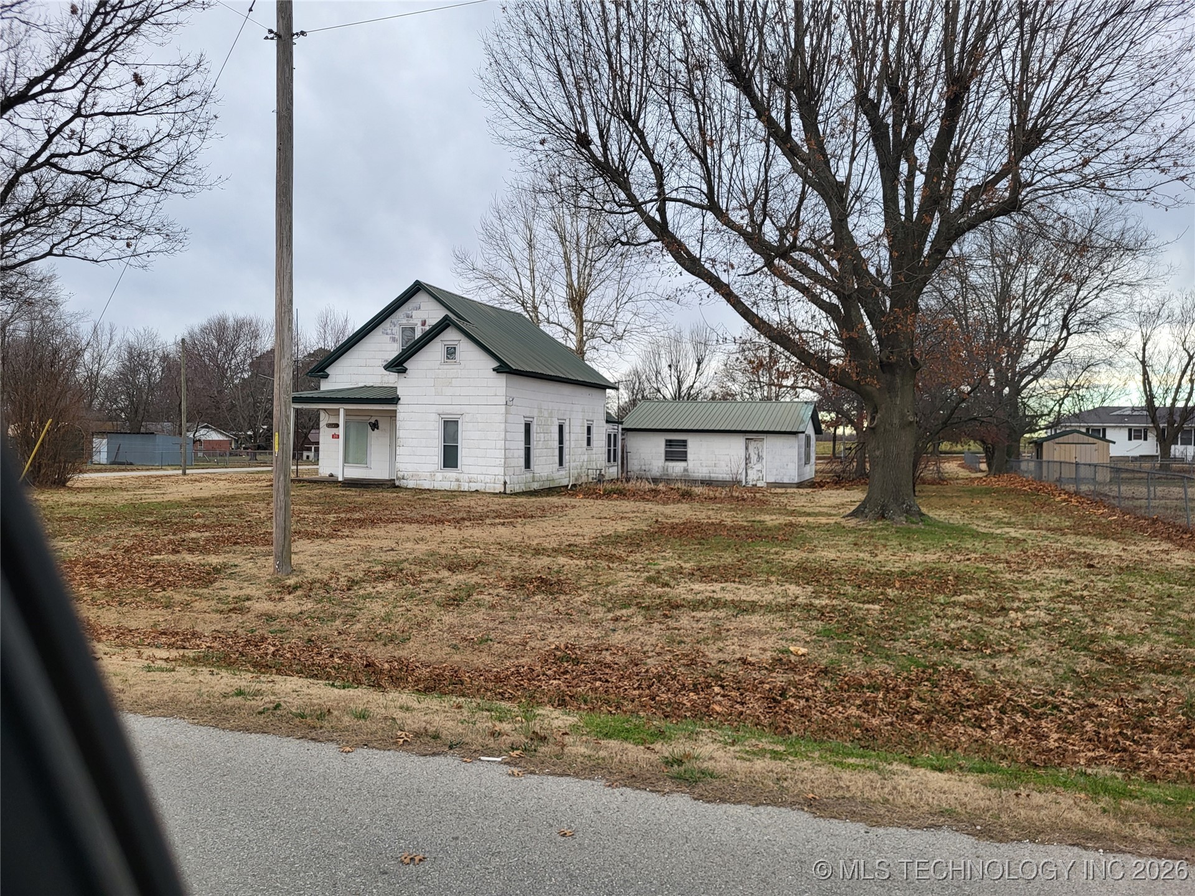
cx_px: 598
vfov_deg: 53.1
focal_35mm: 26
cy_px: 448
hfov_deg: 67.3
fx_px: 898
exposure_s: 1/138
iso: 40
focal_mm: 5.4
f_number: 1.8
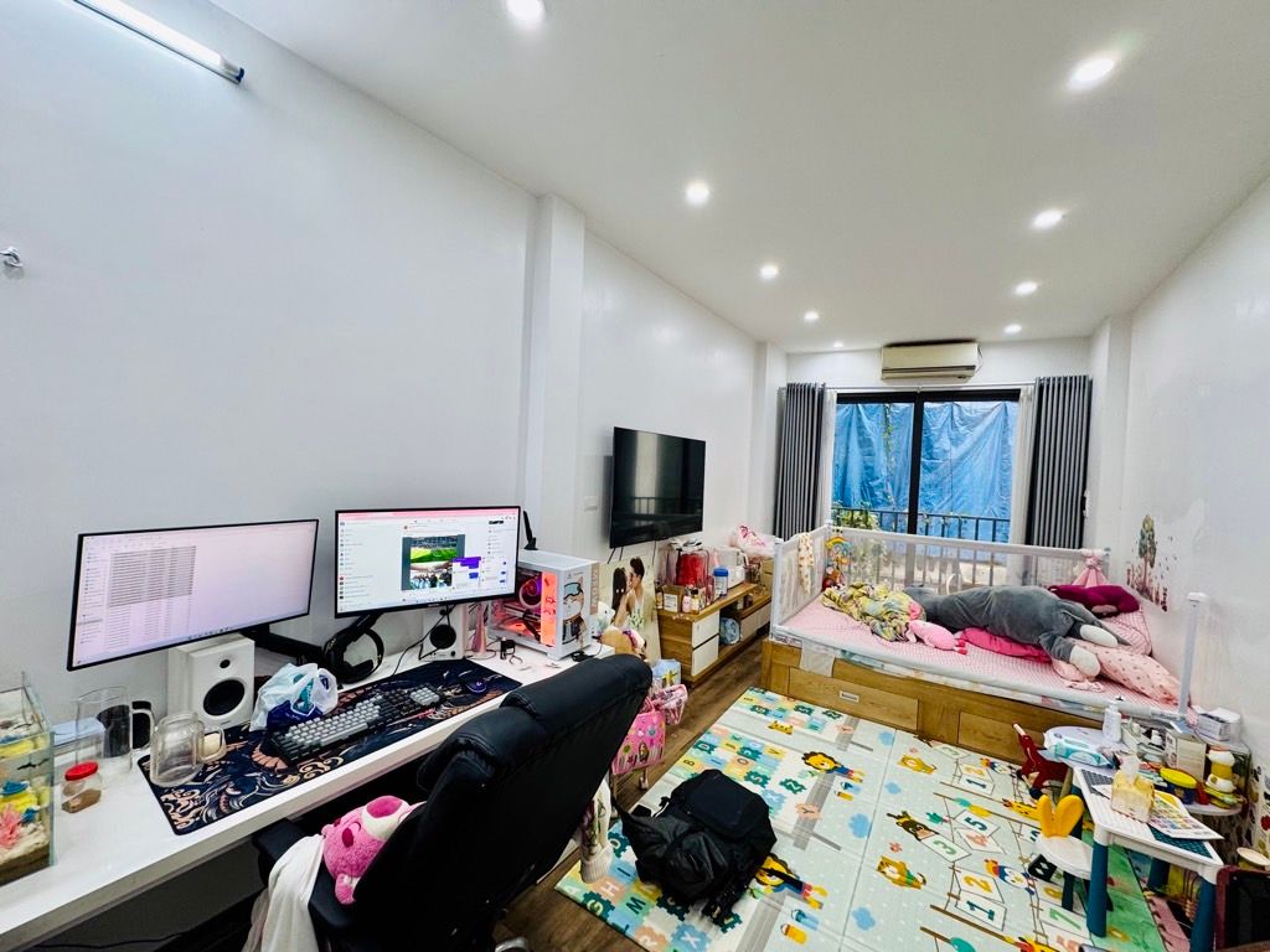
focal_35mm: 14
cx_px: 635
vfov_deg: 85.7
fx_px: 514
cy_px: 476
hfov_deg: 102.1
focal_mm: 2.22
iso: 160
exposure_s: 1/100
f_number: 2.2
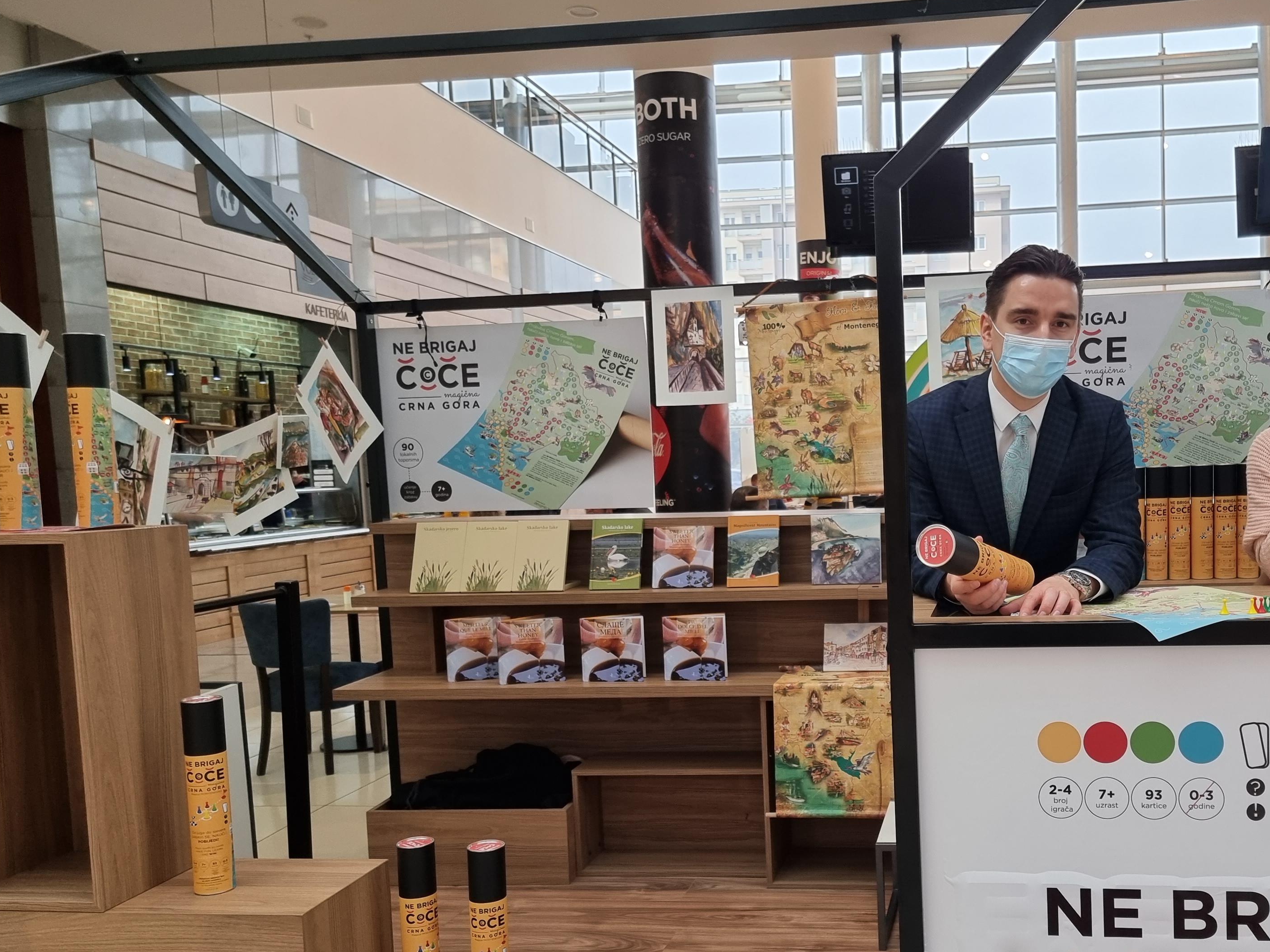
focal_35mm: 34
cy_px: 570
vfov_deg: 41.6
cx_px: 850
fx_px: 1247
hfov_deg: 52.9
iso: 125
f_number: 1.8
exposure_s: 1/100
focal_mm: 6.7
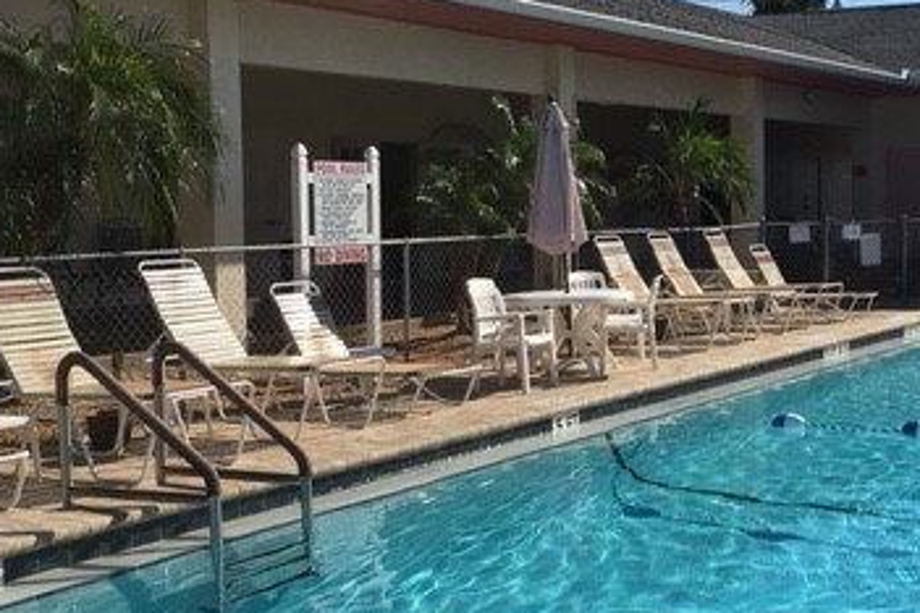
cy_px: 265
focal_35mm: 55
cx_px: 799
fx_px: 1405
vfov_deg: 24.6
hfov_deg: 34.5
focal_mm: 4.15
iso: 25
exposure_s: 1/2564
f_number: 2.2
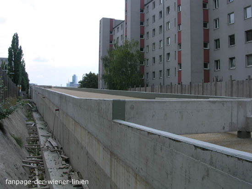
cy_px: 94
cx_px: 126
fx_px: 269
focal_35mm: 37
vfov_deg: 38.7
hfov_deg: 50.1
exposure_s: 1/506
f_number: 4.5
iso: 100
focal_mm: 5.6
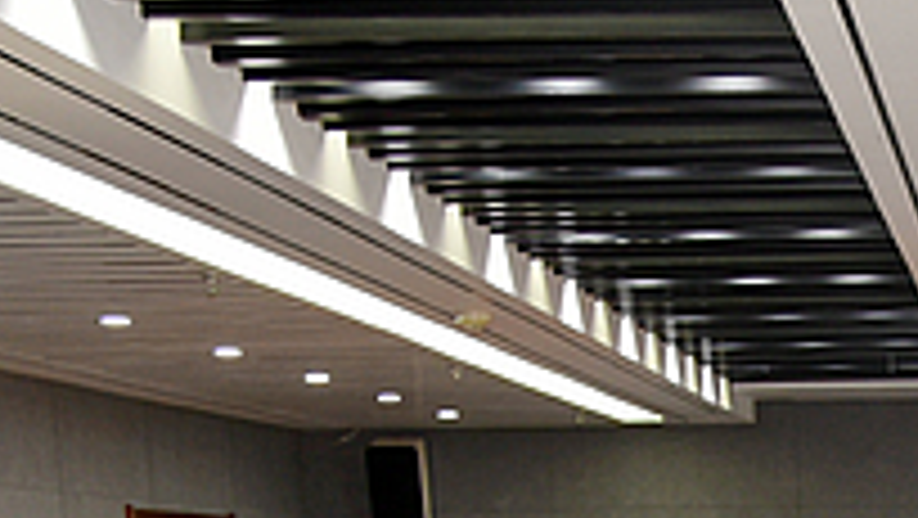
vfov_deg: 9.6
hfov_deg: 17.5
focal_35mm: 111
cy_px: 1259
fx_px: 2703
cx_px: 1341
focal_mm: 24
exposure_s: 1/100
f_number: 5
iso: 800
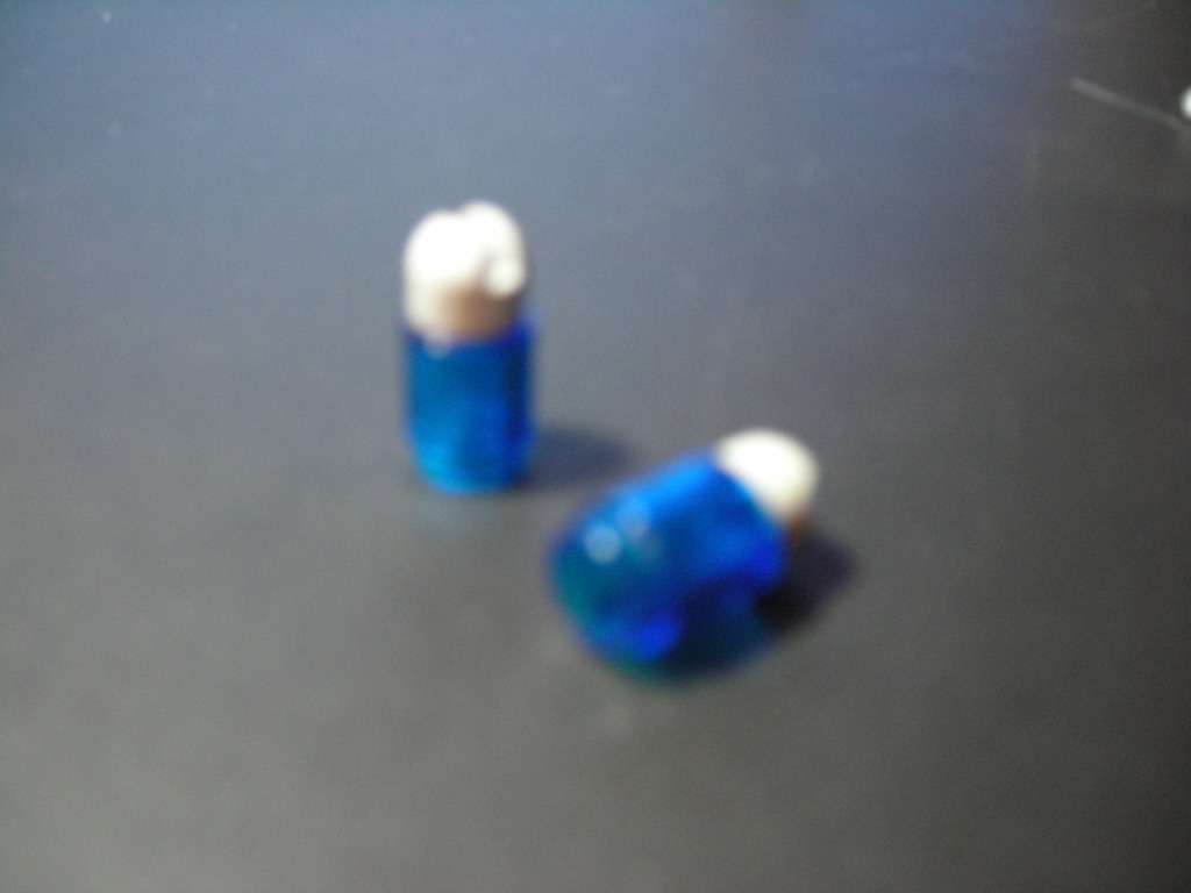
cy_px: 446
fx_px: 1307
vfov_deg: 37.7
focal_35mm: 38
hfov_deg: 49.0
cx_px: 596
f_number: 3.2
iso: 200
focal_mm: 6.3
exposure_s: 1/9.7
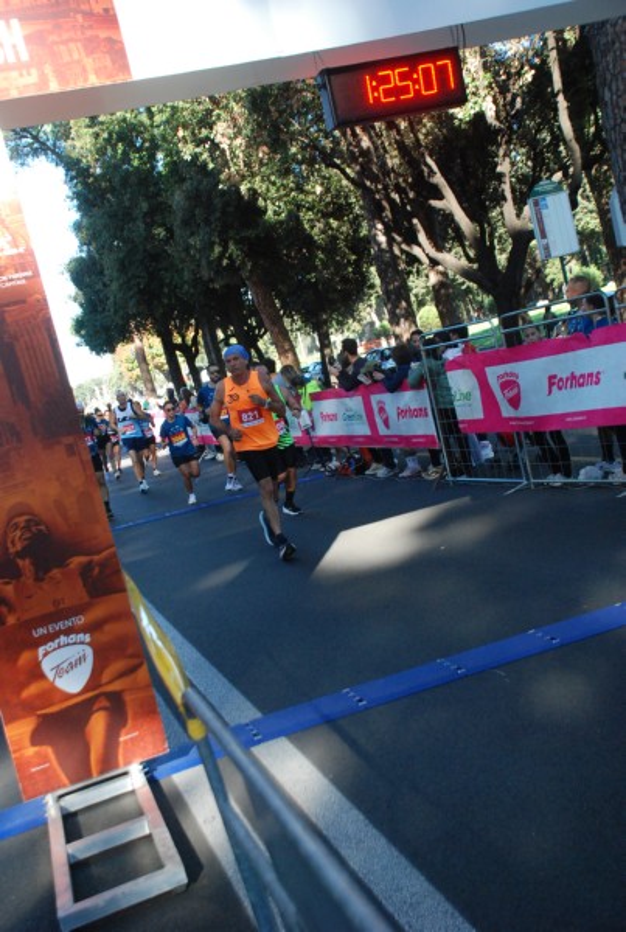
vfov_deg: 46.3
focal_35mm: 42
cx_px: 313
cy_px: 466
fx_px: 1090
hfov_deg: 32.0
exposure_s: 1/640
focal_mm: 28
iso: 1000
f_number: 4
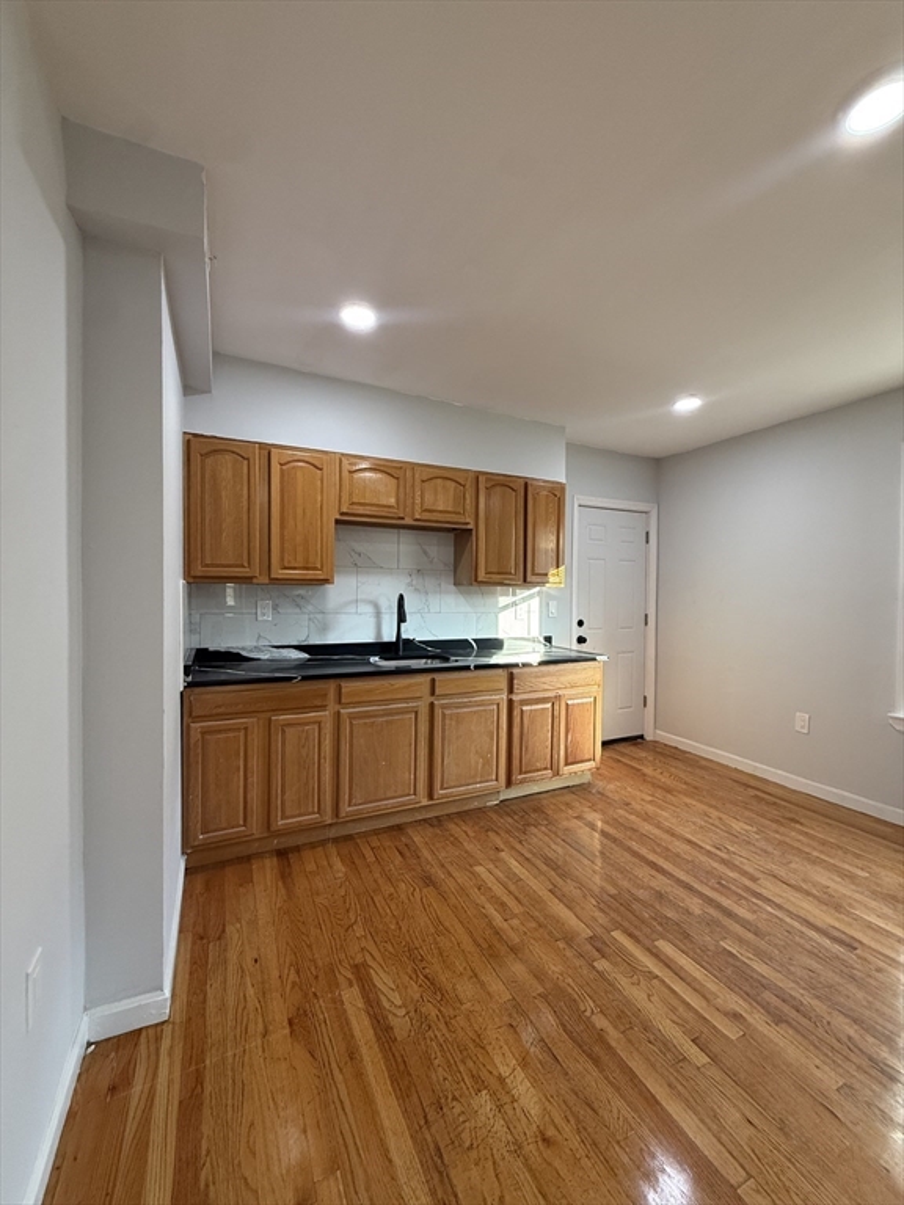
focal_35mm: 14
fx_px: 487
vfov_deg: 102.1
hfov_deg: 85.7
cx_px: 452
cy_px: 602
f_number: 2.2
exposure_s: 1/120
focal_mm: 2.22
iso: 200
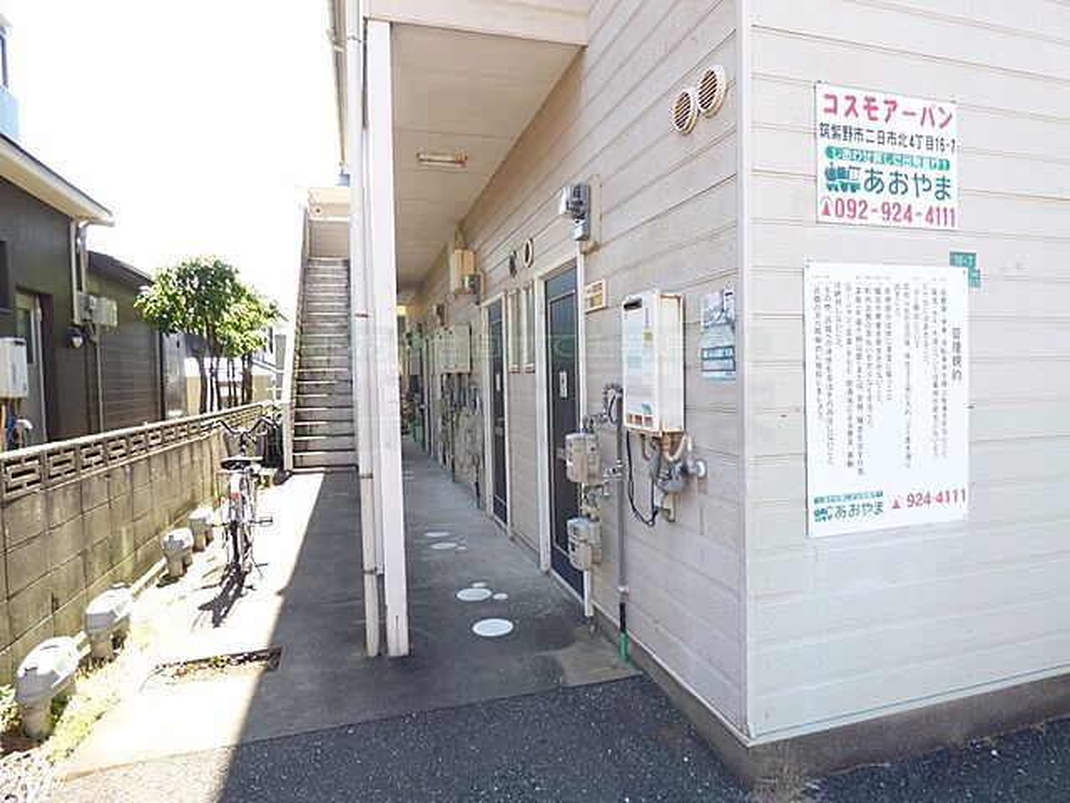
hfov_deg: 81.7
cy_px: 402
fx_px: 618
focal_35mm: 20
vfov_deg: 66.0
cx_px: 535
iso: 100
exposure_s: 1/200
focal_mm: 3.58
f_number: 2.8
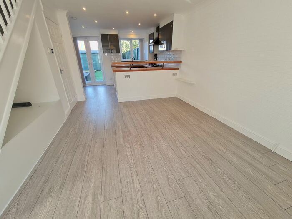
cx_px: 146
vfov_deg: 89.9
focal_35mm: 13
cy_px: 110
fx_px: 110
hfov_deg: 106.2
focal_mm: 2.2
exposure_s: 1/100
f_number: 2.2
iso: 125
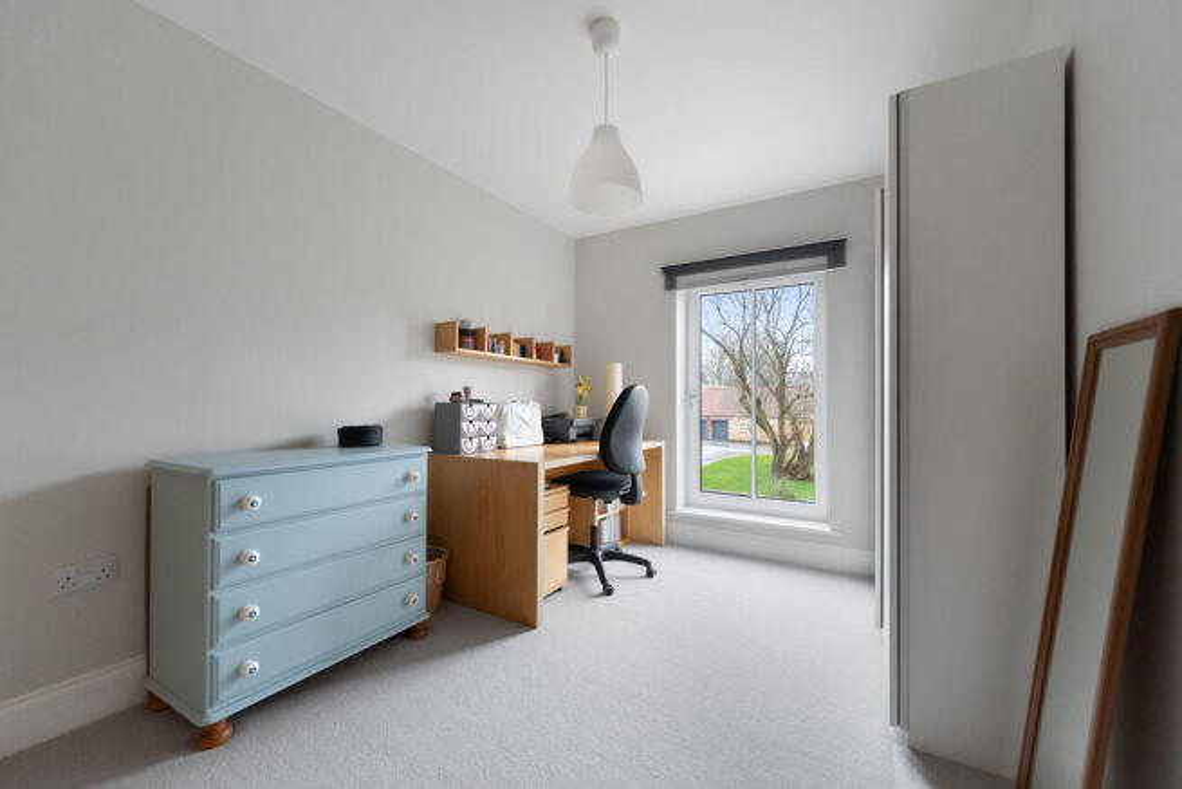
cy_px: 394
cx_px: 591
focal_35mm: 14
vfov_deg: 81.2
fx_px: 460
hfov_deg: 104.2
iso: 10000
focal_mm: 14
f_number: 4
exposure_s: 1/20
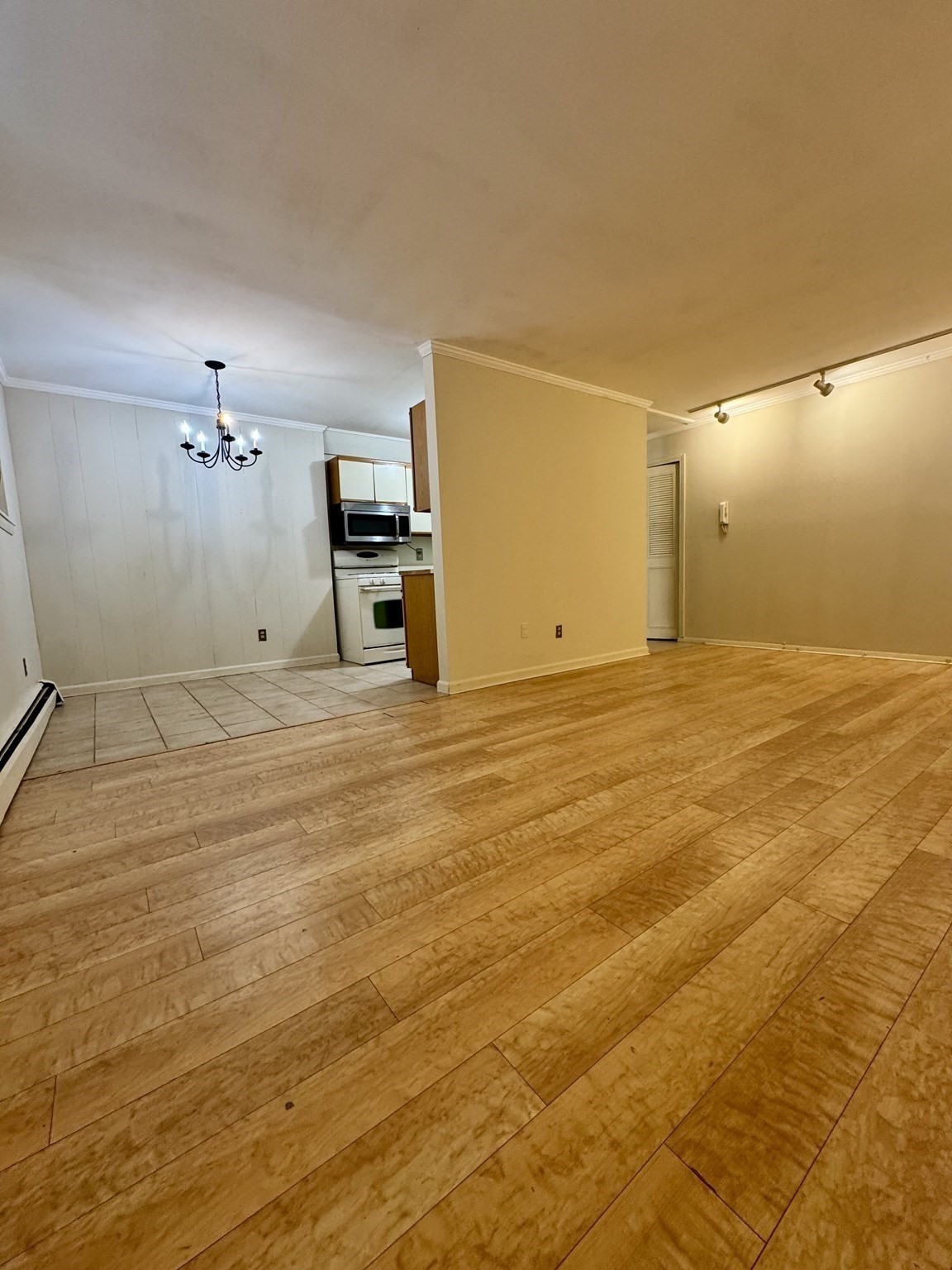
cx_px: 476
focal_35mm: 14
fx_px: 513
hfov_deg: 85.7
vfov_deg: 102.1
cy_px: 635
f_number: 2.2
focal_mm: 2.22
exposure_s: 1/60
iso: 250
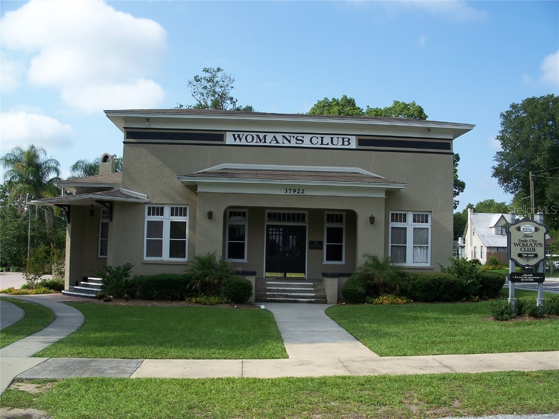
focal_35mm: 37
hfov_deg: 50.1
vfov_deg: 38.7
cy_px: 210
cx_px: 280
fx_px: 597
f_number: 4
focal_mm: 7.8
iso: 64
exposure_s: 1/400
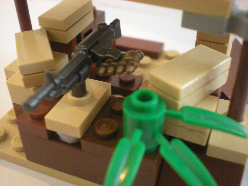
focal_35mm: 44
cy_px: 93
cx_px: 124
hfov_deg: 42.9
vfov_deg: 32.9
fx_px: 315
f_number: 3.5
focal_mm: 7.4
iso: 200
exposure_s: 1/12.4
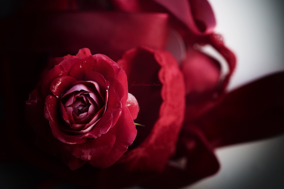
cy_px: 94
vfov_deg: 10.1
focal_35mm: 135
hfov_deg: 15.2
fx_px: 1064
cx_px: 142
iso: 1250
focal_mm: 90
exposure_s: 1/250
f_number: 10
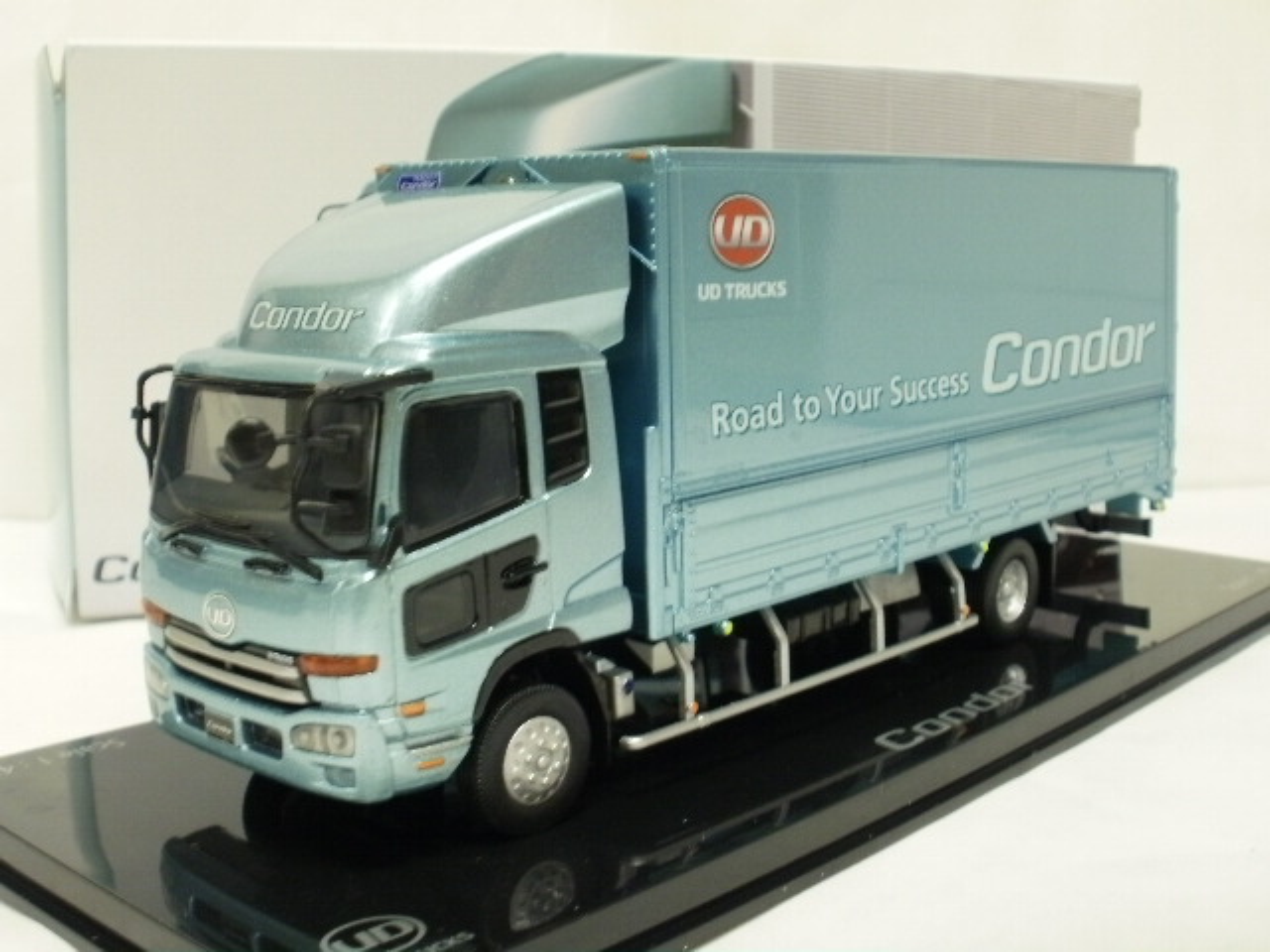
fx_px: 1614
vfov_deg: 32.9
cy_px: 476
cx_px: 635
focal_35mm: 44
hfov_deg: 42.9
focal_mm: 7.7
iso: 125
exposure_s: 1/5
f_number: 4
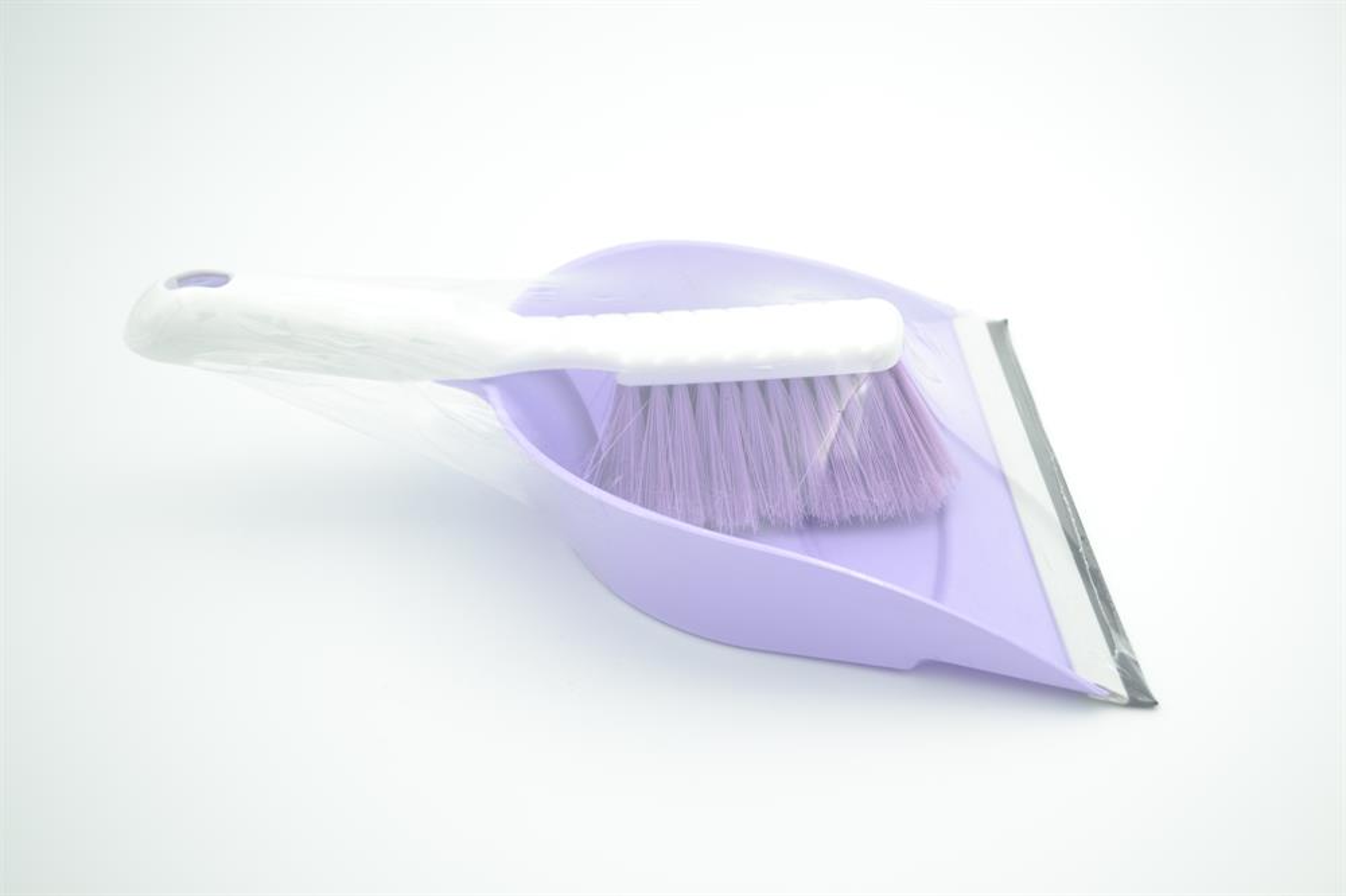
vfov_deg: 31.9
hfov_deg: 46.4
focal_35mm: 42
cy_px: 448
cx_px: 673
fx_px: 1570
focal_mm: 28
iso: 100
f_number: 4.5
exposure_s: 1/60
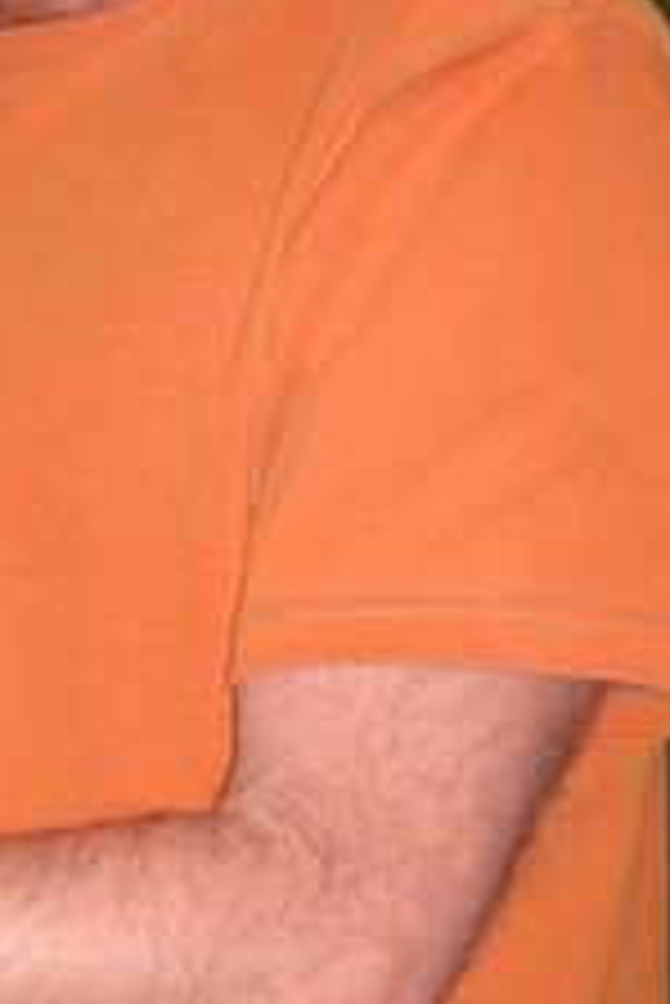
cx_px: -130
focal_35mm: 138
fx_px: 3846
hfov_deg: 9.8
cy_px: 324
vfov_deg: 14.8
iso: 160
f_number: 2.8
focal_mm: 6.1
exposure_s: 1/45
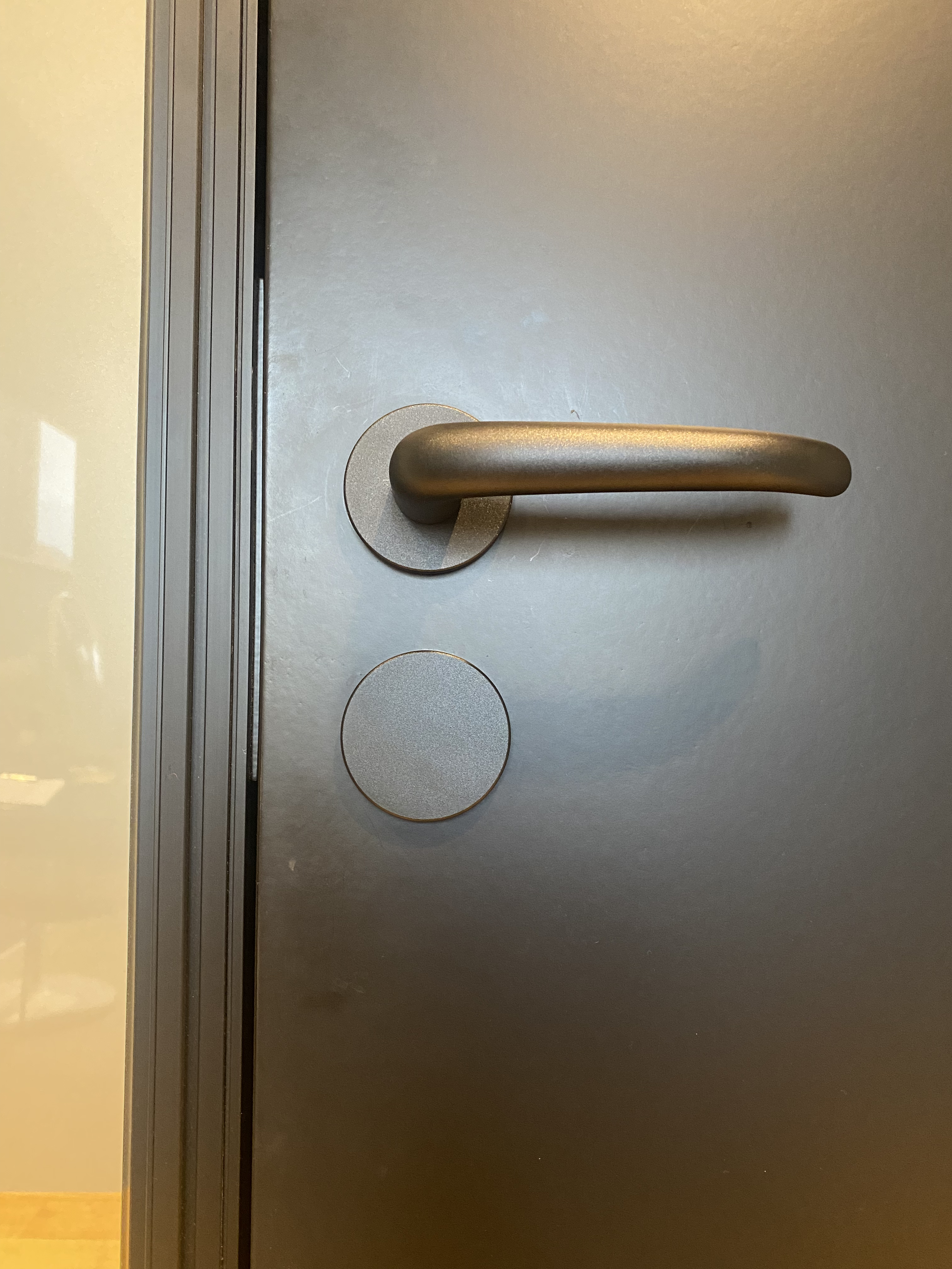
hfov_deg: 53.1
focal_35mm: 26
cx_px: 476
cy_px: 634
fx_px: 953
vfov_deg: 67.3
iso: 320
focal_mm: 4.25
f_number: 1.8
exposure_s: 1/33
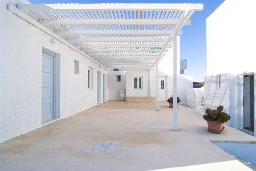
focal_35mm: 18
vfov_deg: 67.5
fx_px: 128
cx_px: 128
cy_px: 86
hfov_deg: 89.9
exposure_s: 1/60
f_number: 11
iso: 200
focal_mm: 12
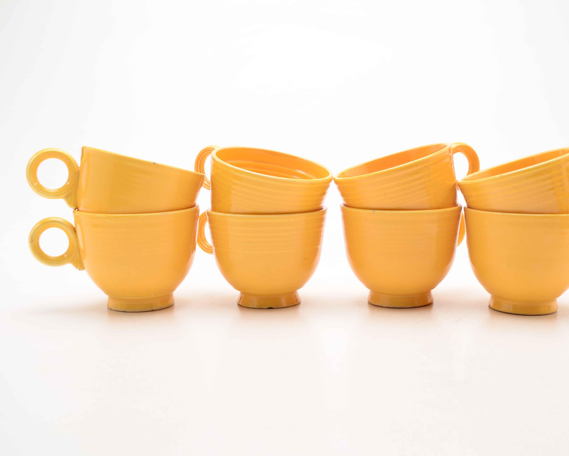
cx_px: 332
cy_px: 230
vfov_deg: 31.4
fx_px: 808
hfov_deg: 38.7
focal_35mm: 48
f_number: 20
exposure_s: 1/160
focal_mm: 28
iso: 100
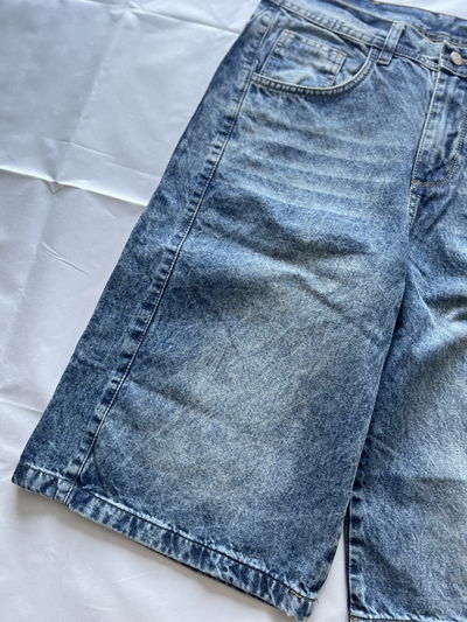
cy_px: 311
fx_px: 467
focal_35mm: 26
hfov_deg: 53.1
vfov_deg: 67.3
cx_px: 234
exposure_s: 1/121
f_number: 1.6
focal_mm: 5.1
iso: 125
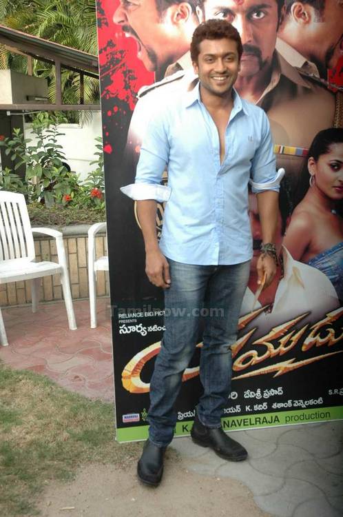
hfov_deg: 28.9
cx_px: 172
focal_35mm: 46
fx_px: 666
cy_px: 258
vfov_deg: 42.4
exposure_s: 1/125
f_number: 6.3
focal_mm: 31
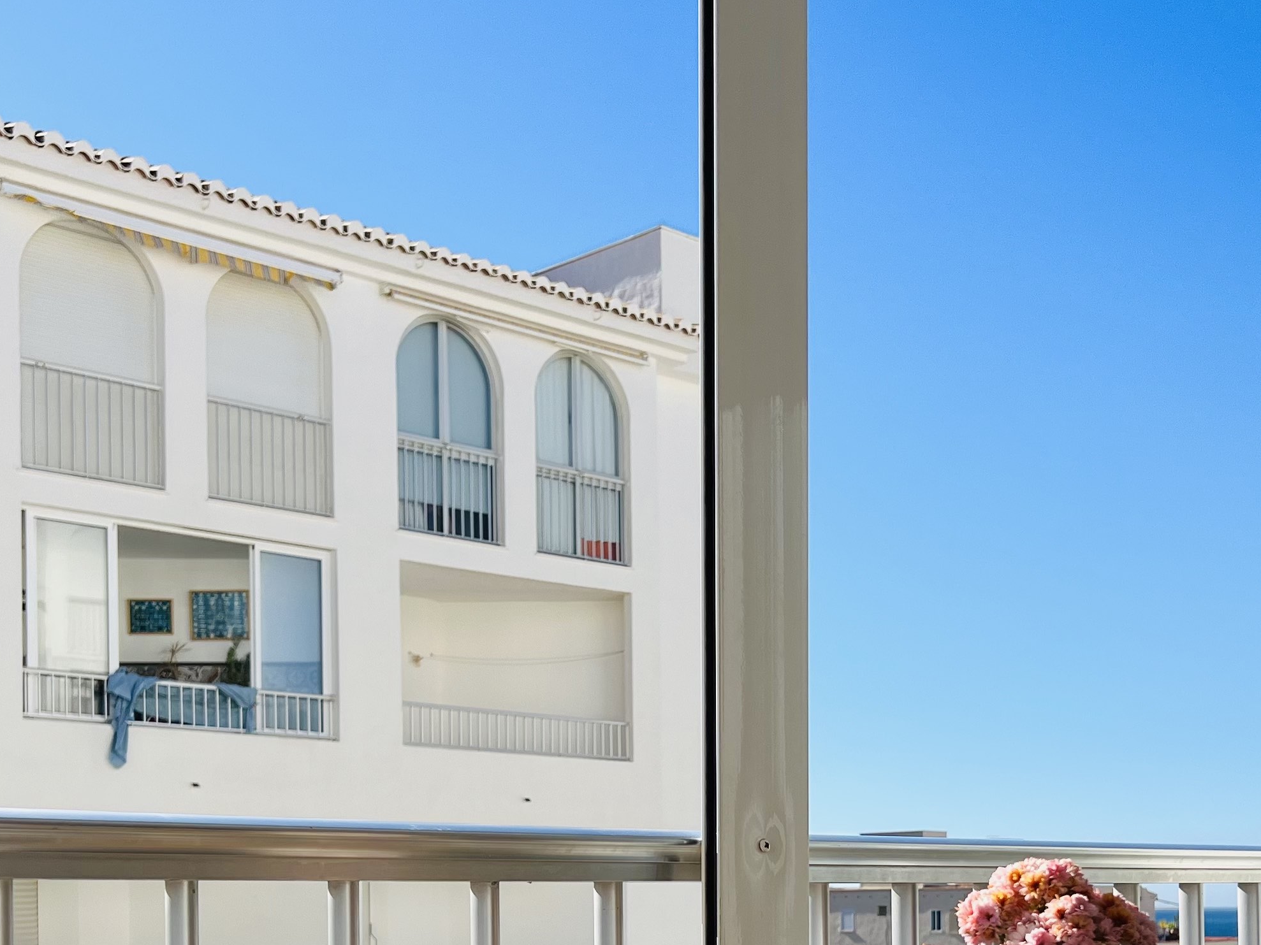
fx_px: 1930
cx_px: 715
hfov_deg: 36.1
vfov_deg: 26.3
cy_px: 900
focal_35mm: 53
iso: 50
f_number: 1.5
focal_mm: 5.7
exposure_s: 1/5587
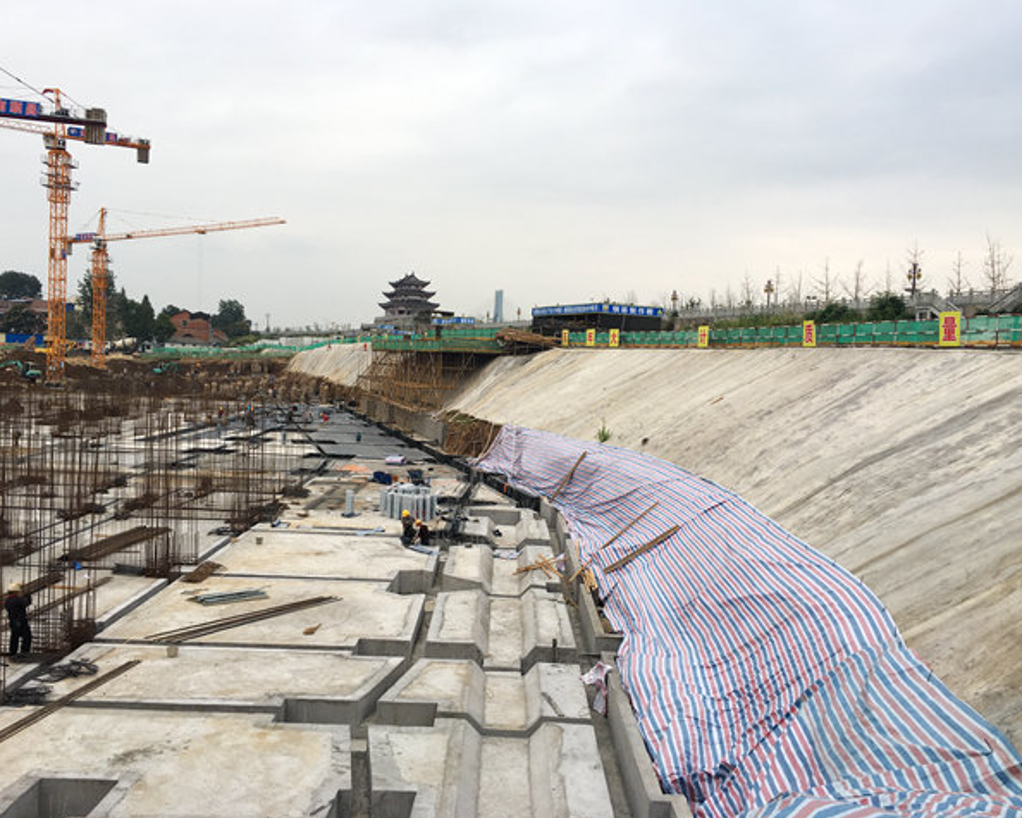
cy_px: 406
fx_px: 938
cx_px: 518
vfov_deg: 47.1
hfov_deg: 57.2
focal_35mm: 31
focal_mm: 4.15
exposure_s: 1/128
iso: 25
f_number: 2.2
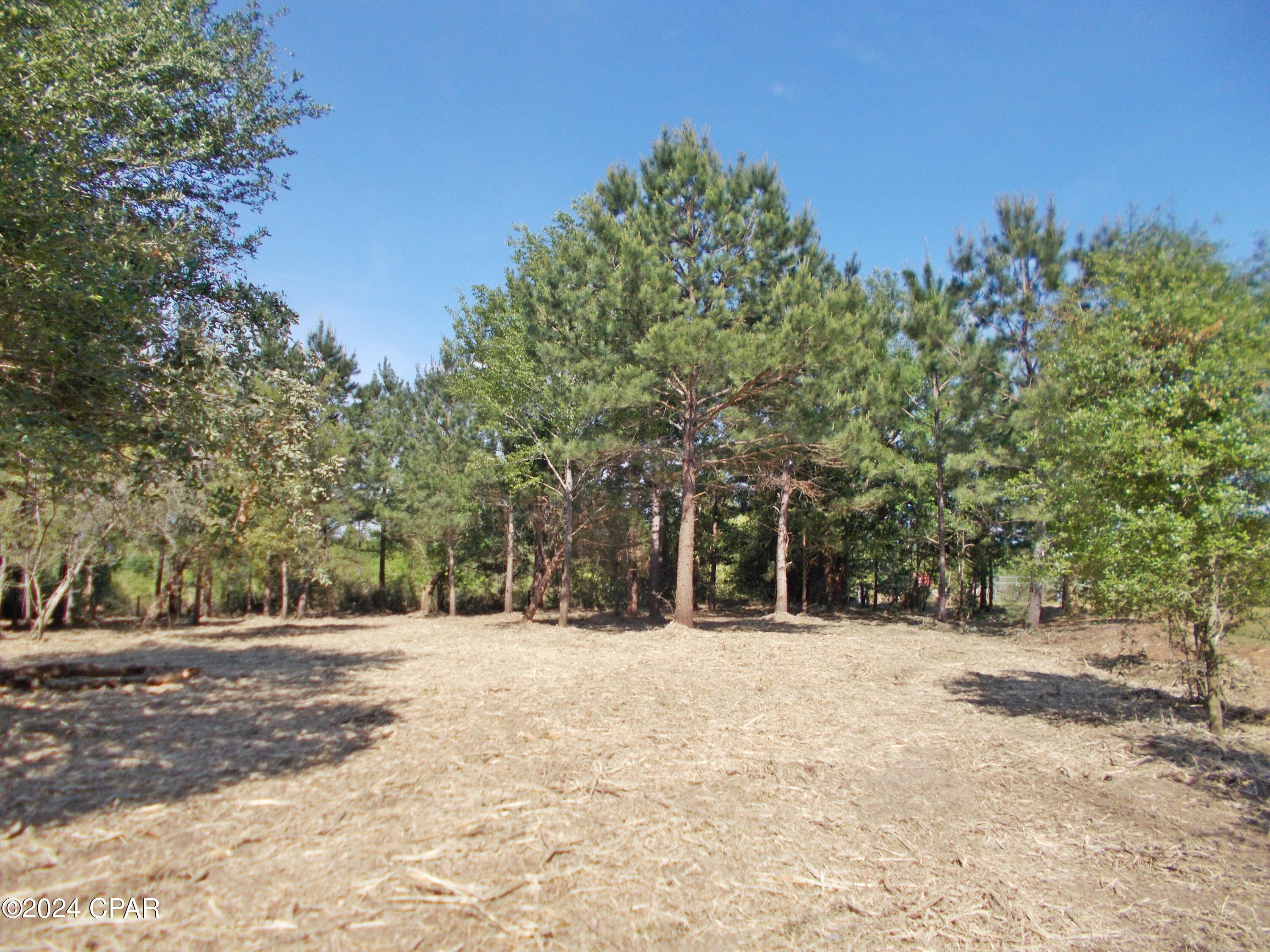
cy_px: 476
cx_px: 635
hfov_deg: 67.3
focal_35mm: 26
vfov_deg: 53.1
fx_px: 954
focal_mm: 4.6
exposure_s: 1/125
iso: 80
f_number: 8
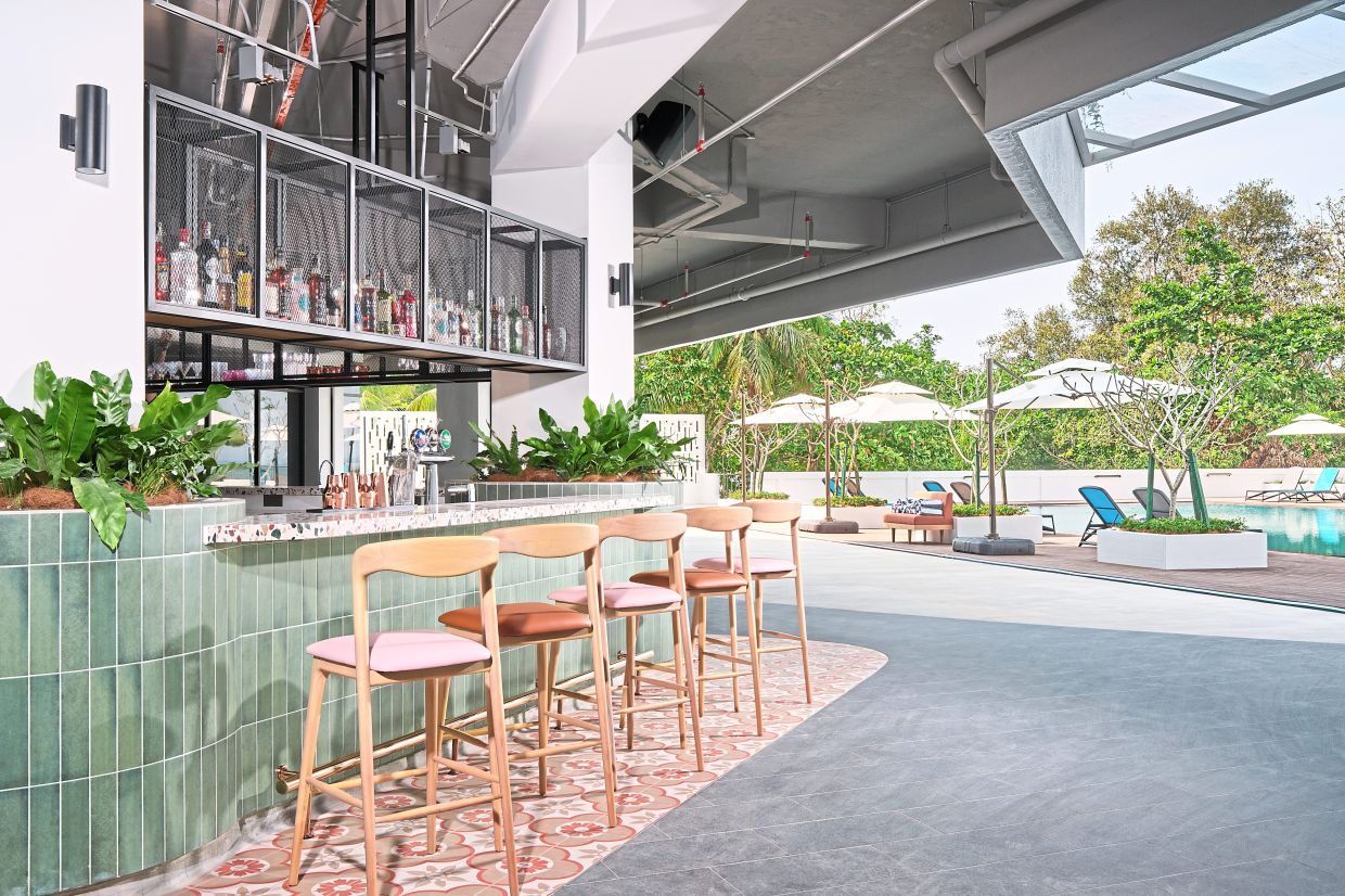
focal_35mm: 32
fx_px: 1195
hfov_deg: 58.7
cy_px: 448
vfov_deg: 41.1
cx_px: 672
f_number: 8
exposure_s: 1/60
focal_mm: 21.2
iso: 400
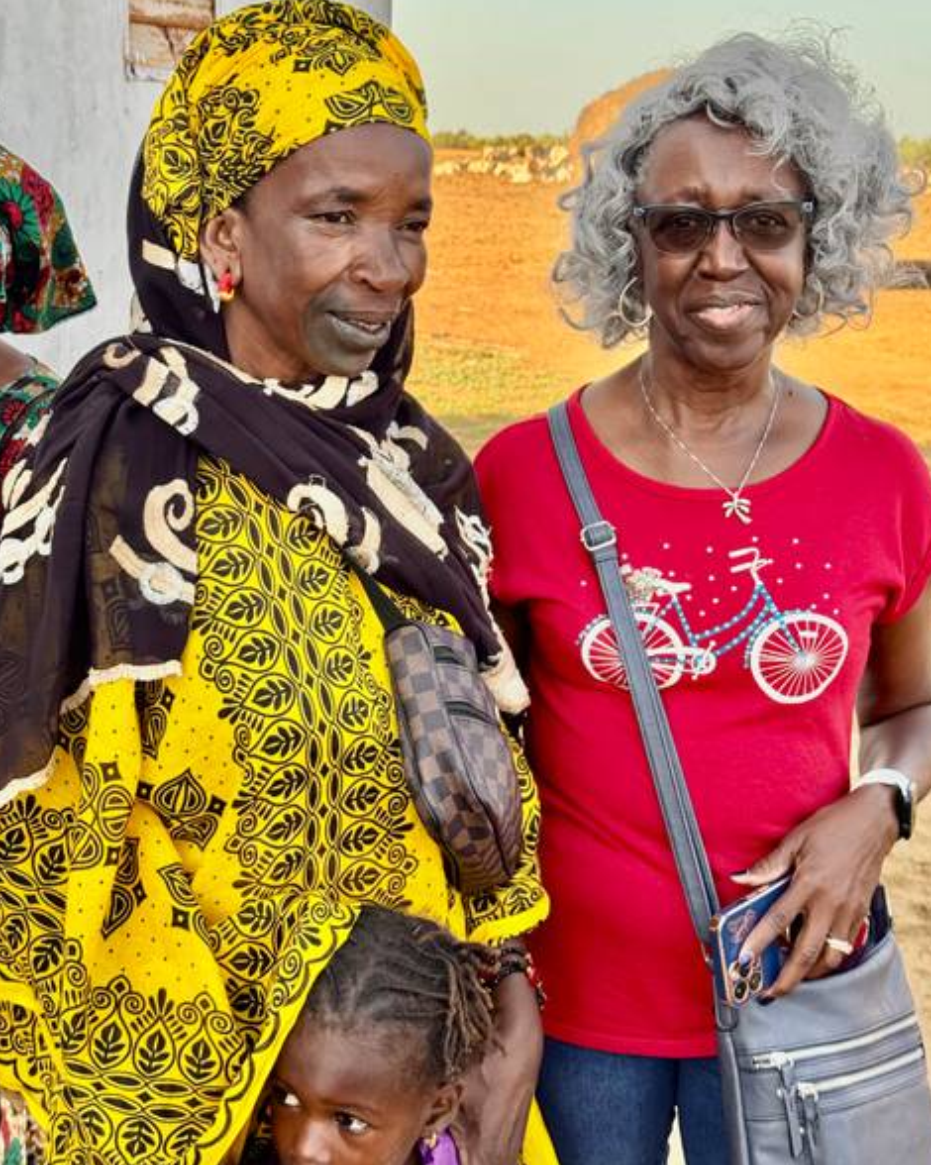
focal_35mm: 51
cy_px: 535
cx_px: 467
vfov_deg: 36.6
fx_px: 1757
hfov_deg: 29.7
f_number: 1.78
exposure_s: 1/412
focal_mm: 6.76
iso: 64
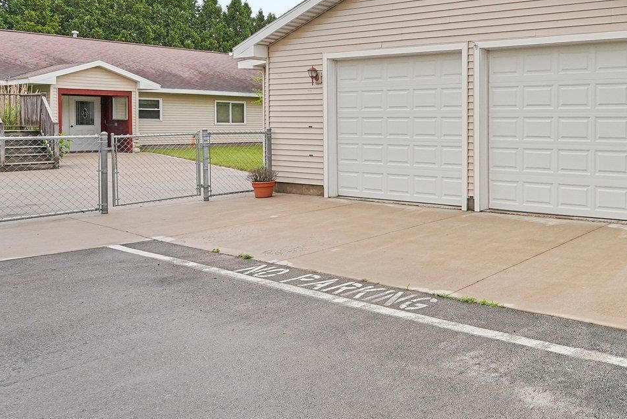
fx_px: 523
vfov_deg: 42.9
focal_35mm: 30
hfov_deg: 50.3
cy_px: 134
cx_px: 626
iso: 800
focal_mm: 14
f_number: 6.3
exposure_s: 1/800
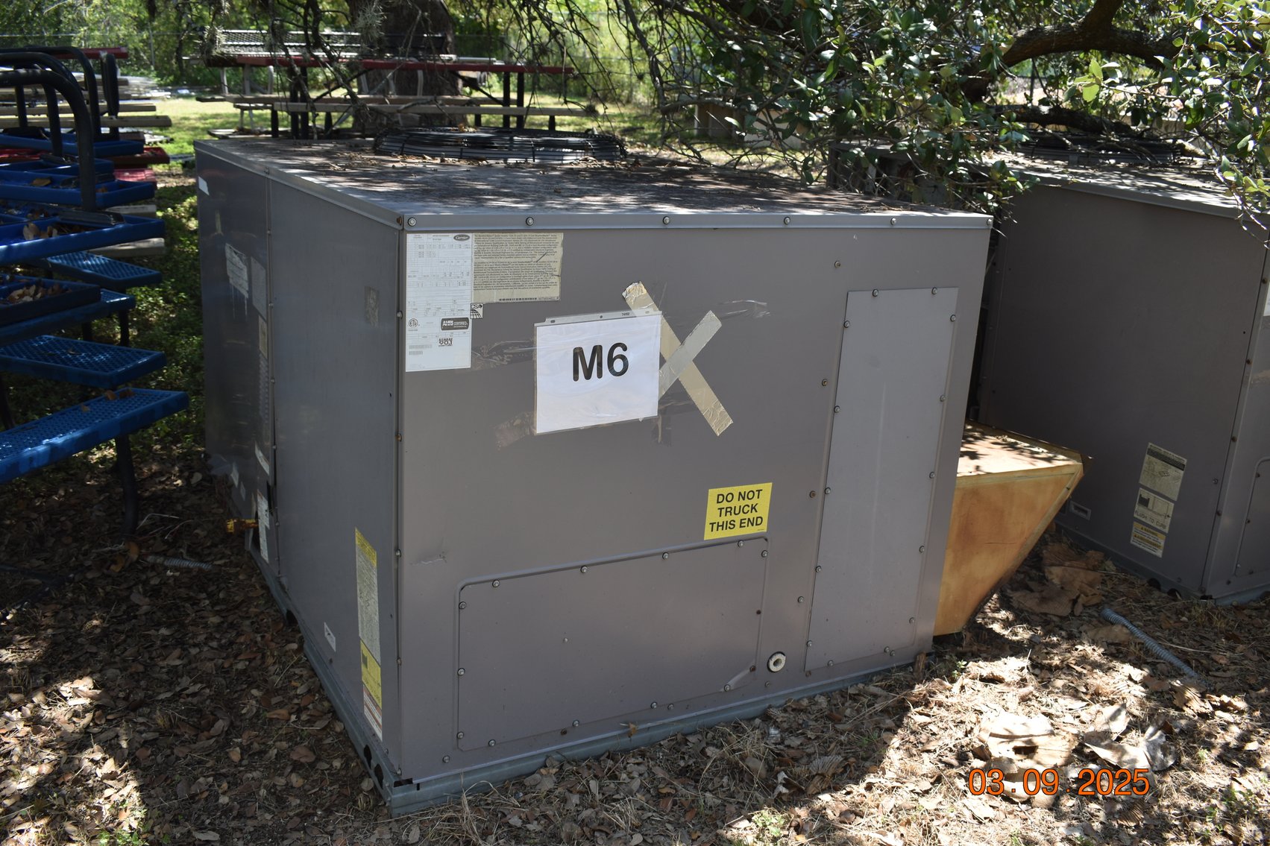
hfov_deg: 57.2
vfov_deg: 40.0
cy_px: 423
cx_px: 635
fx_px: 1164
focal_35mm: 33
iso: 200
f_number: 6.3
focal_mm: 22
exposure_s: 1/250
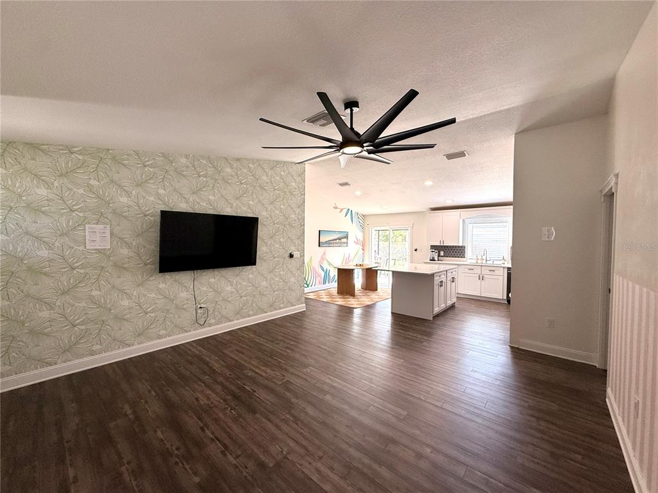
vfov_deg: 85.7
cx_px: 329
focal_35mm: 14
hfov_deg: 102.1
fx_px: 266
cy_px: 246
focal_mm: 2.22
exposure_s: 1/120
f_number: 2.2
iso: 160
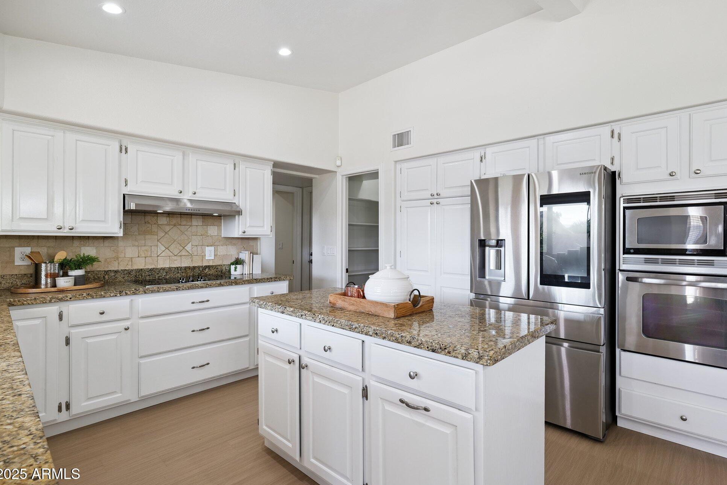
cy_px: 240
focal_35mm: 17
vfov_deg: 70.4
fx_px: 343
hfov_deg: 93.2
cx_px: 380
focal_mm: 16
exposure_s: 1/40
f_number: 8
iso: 400
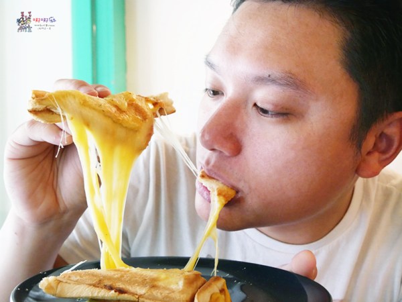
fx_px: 441
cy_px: 151
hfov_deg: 49.0
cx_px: 201
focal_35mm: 38
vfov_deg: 37.7
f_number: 6.3
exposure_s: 1/100
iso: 2500
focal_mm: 19
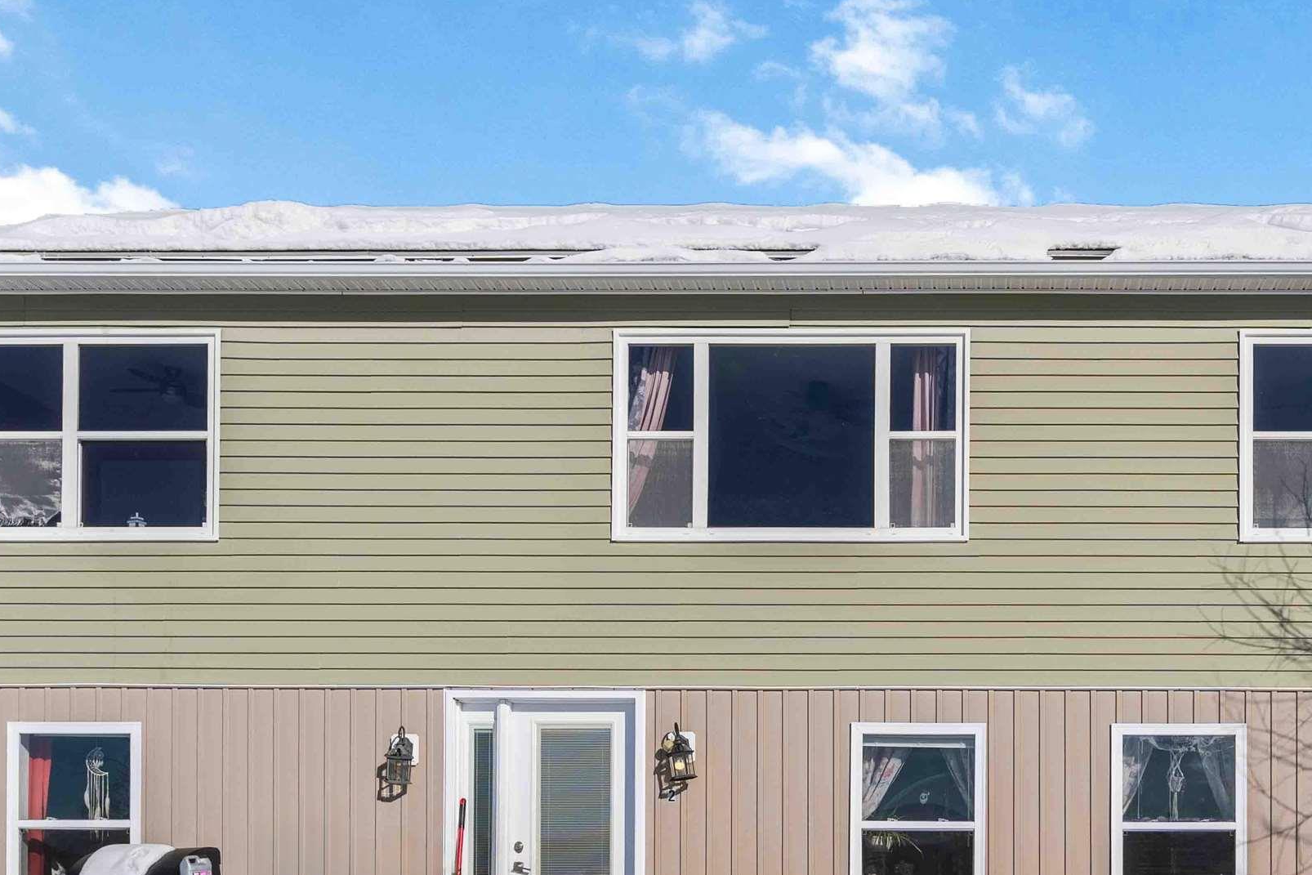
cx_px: 946
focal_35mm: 46
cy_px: 782
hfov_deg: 42.0
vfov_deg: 28.4
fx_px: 1663
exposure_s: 1/3200
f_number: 4
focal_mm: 15.9
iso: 100
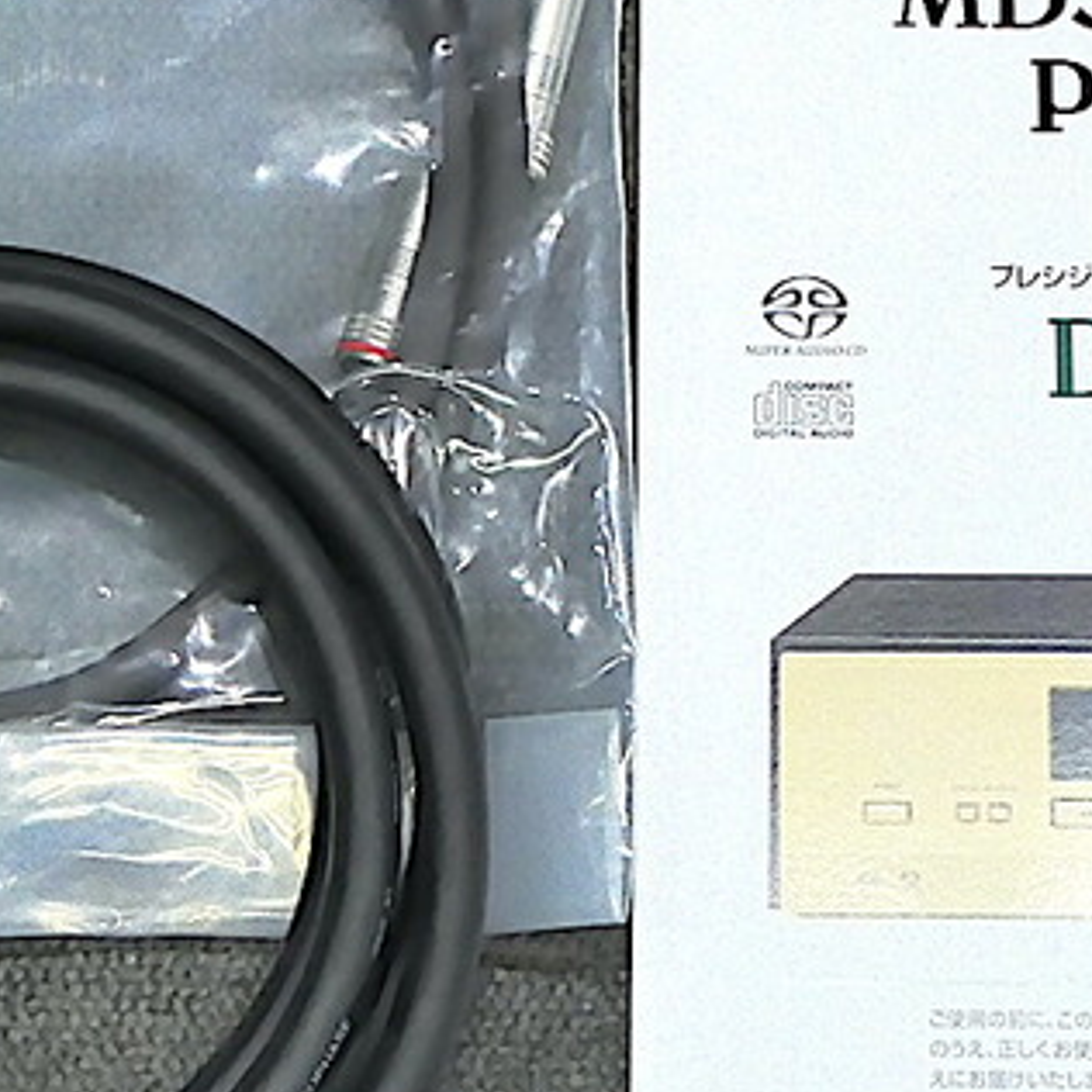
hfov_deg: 12.0
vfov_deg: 12.0
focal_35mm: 145
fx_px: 5175
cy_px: 363
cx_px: 736
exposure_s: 1/80
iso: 1000
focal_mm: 9.6
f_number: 6.3
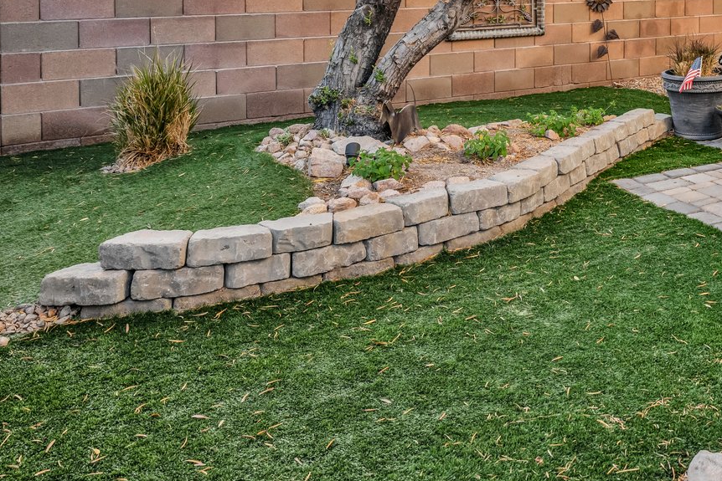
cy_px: -12
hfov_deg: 42.9
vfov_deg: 32.0
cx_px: 737
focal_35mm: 38
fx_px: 762
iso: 160
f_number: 9
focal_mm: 16
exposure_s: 1/60
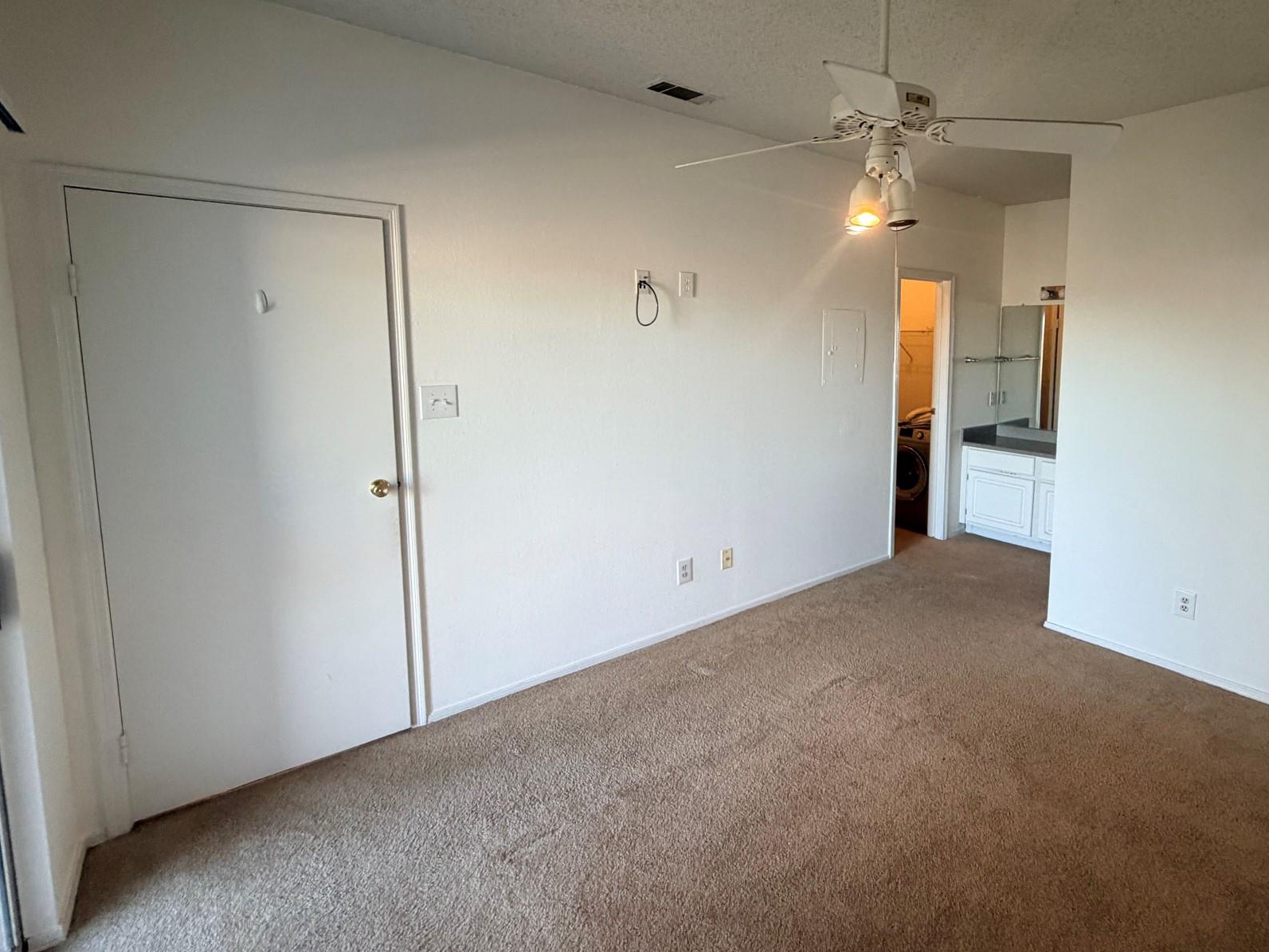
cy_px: 404
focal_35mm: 18
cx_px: 778
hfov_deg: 86.3
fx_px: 660
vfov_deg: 71.2
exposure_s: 1/120
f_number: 2.2
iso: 320
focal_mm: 2.22
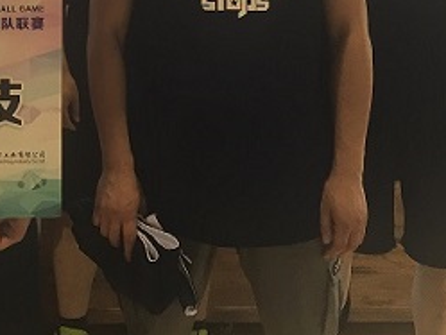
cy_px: -99
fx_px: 980
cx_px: -26
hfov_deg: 24.2
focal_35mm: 76
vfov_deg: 18.1
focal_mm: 4.15
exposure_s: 1/33
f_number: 2.2
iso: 32
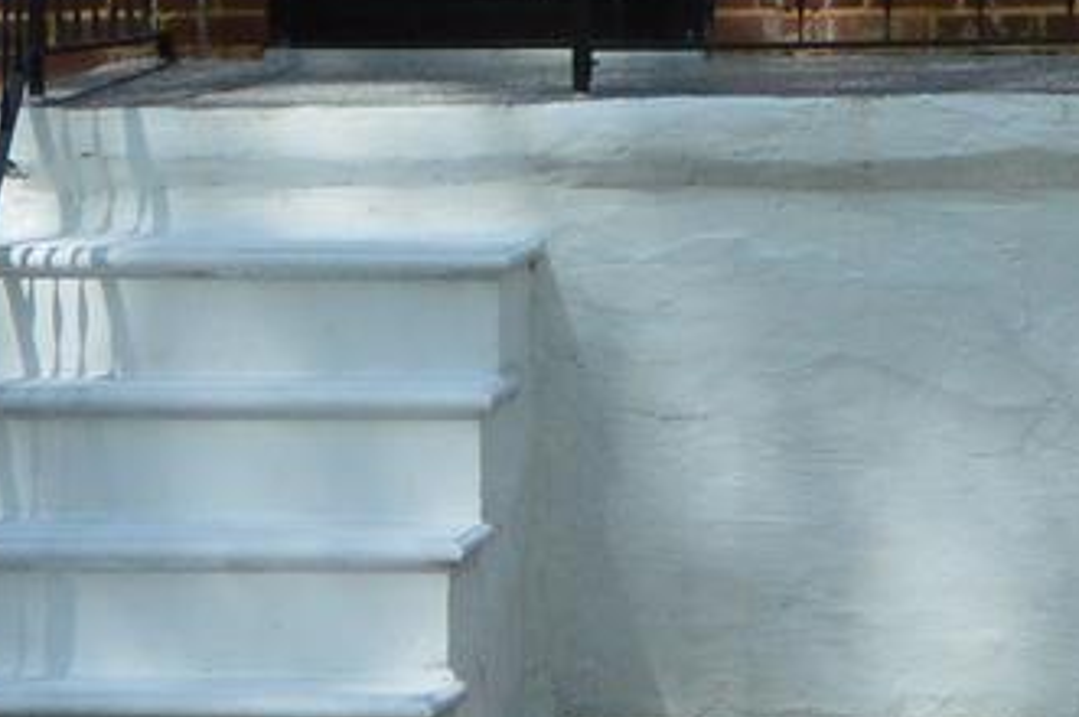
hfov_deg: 12.3
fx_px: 5000
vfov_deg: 7.9
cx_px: 421
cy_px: -543
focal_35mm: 167
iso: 400
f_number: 11
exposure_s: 1/400
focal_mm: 18
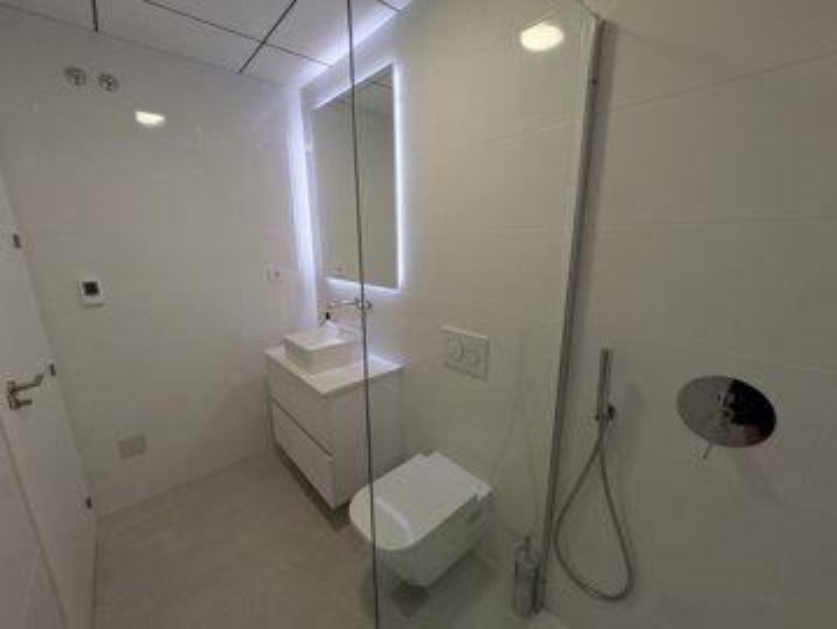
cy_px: 314
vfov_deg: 85.8
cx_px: 418
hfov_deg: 102.0
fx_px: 339
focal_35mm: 14
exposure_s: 1/100
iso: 68
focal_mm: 1.83
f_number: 2.2
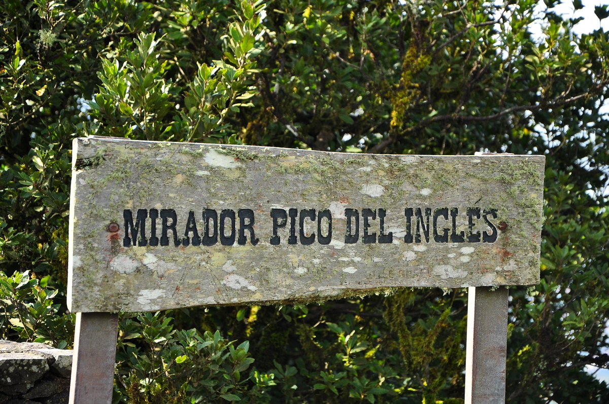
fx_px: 2154
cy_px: 202
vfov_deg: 10.7
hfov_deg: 16.1
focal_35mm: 128
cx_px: 304
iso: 400
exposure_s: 1/500
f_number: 5.6
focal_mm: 85
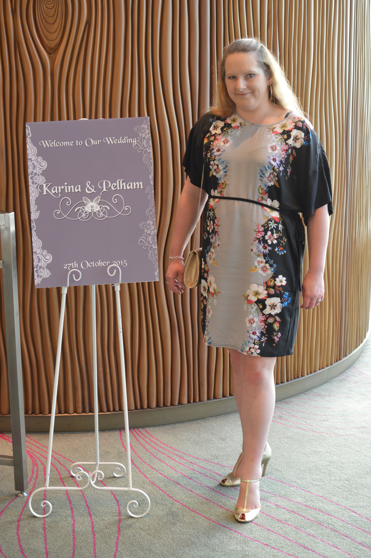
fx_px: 813
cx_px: 186
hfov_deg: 25.7
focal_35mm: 52
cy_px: 279
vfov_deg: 37.9
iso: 400
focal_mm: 35
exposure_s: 1/60
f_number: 4
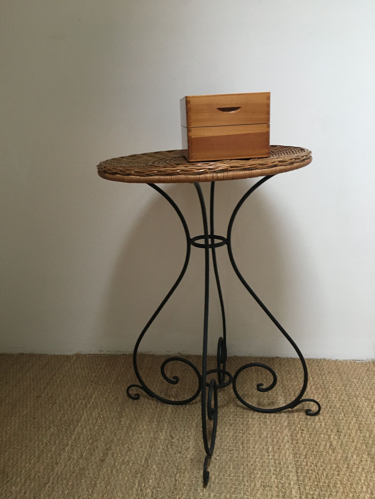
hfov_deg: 48.2
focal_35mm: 29
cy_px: 250
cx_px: 188
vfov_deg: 61.7
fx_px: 419
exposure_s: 1/33
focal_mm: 4.15
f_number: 2.2
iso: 160
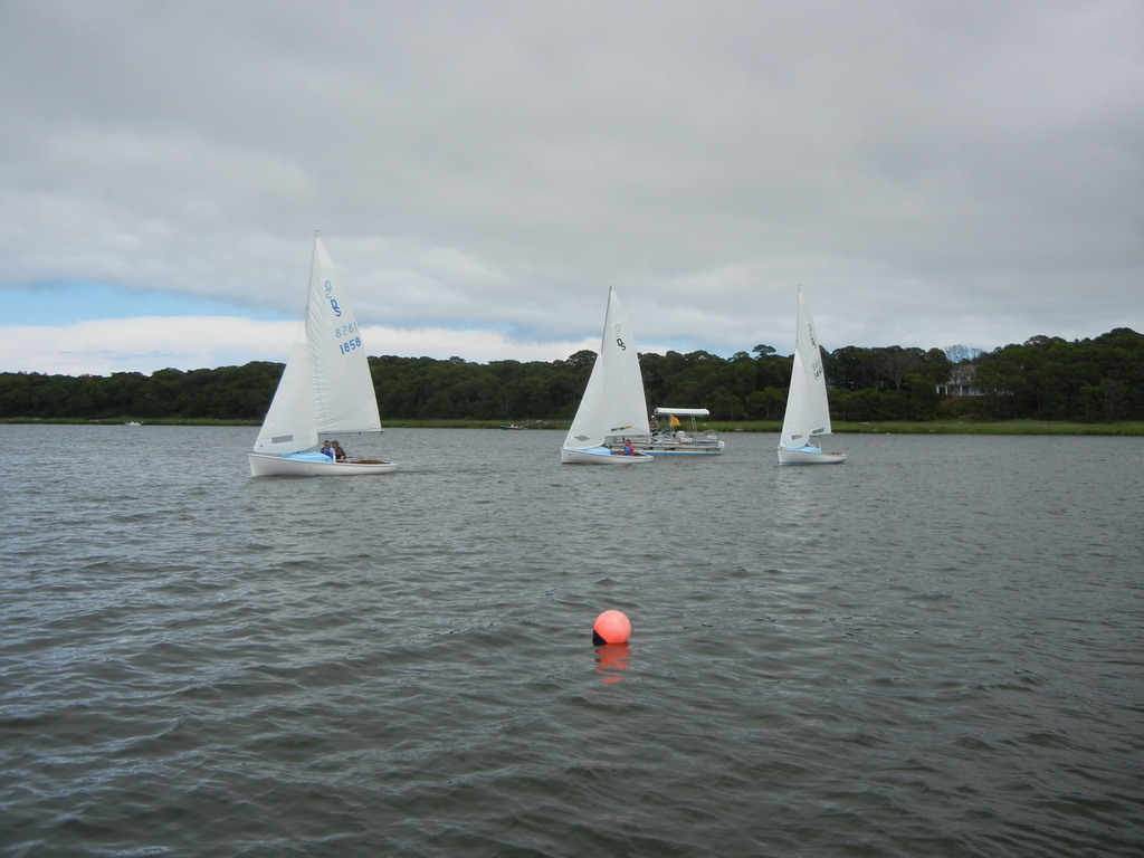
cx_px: 572
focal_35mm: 34
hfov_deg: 54.0
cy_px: 429
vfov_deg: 41.8
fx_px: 1124
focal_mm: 6.2
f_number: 7.2
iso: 160
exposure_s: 1/448
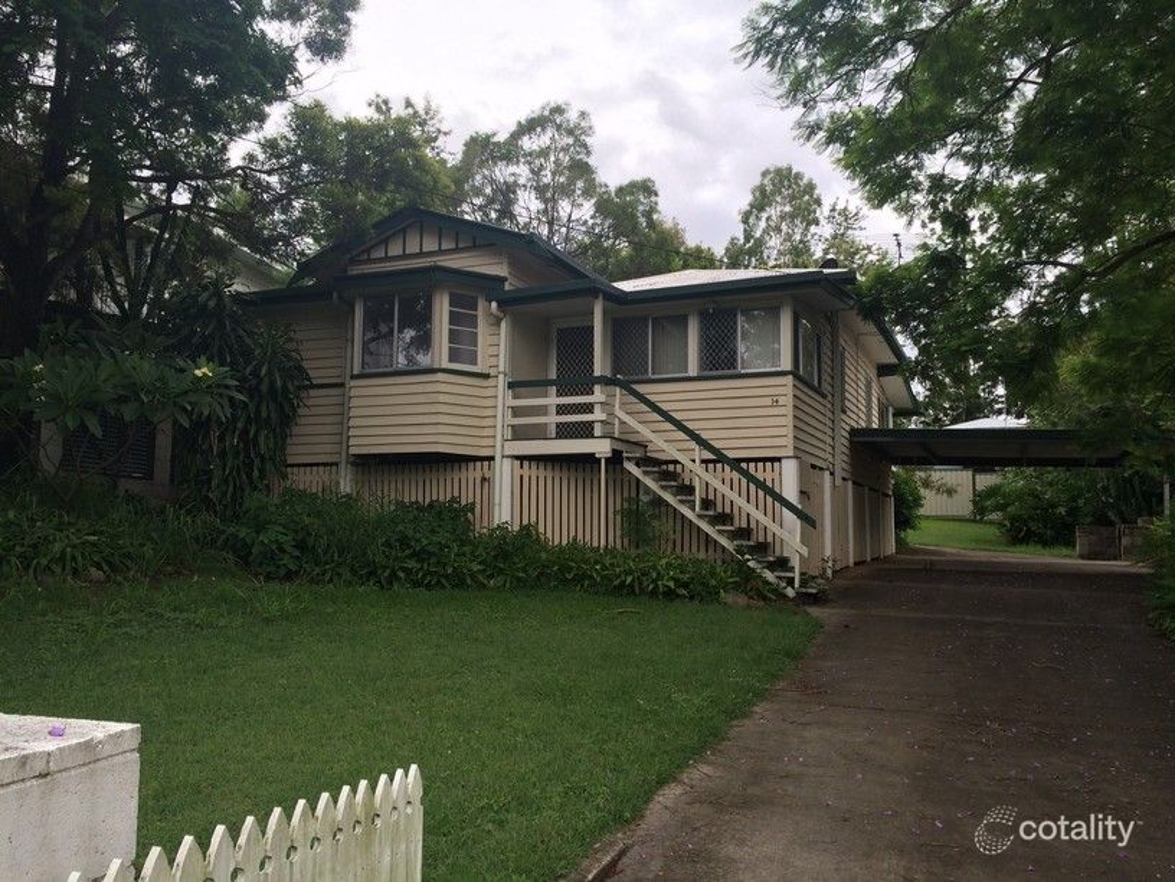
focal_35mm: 29
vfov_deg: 48.2
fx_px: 984
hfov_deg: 61.7
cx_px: 588
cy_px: 441
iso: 32
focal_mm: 4.15
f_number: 2.2
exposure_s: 1/954
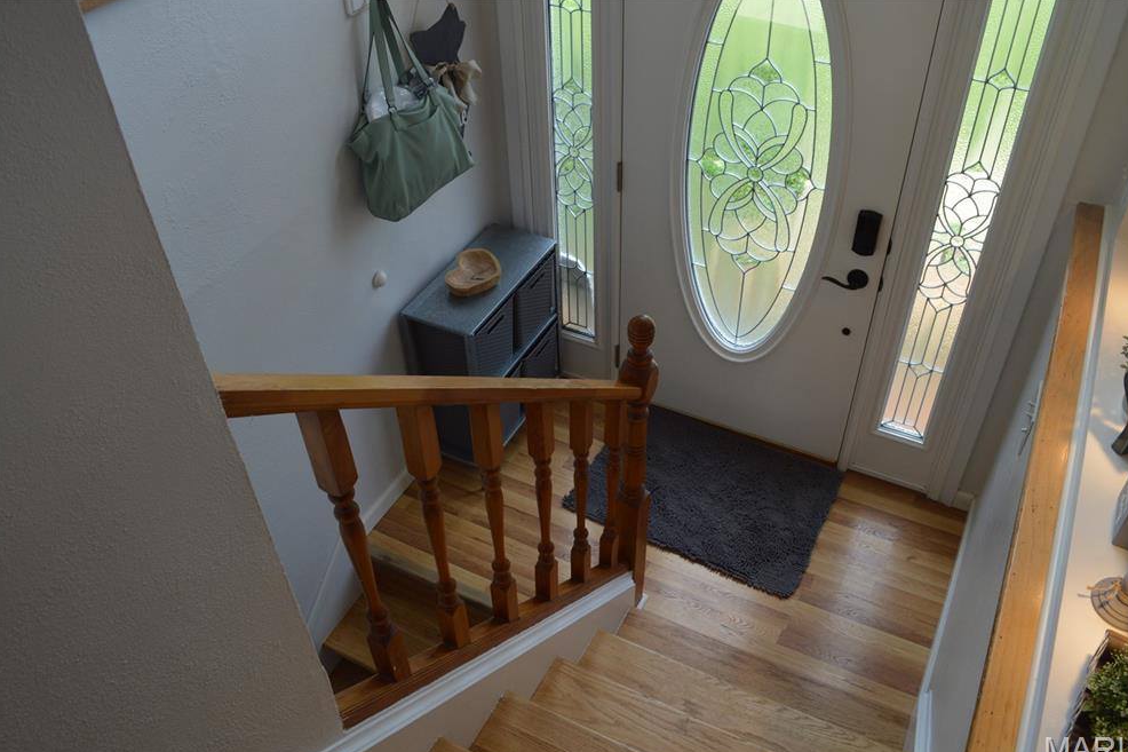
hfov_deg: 65.5
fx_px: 877
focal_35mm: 28
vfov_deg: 46.4
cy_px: 385
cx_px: 573
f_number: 5.6
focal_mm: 18
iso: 400
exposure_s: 1/125
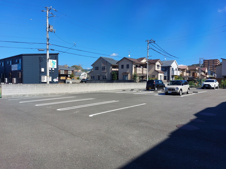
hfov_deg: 71.6
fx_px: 157
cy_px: 84
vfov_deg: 56.8
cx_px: 113
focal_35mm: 24
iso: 25
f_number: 1.8
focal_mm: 5.23
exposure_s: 1/1137
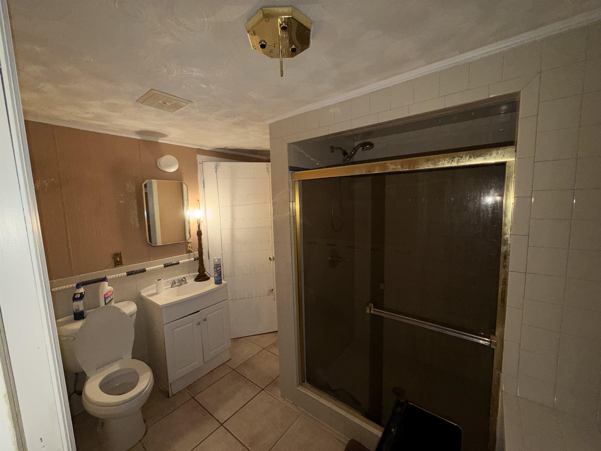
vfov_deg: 85.7
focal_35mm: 14
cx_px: 300
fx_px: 243
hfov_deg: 102.1
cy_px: 226
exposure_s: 1/60
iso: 80
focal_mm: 2.22
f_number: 2.2
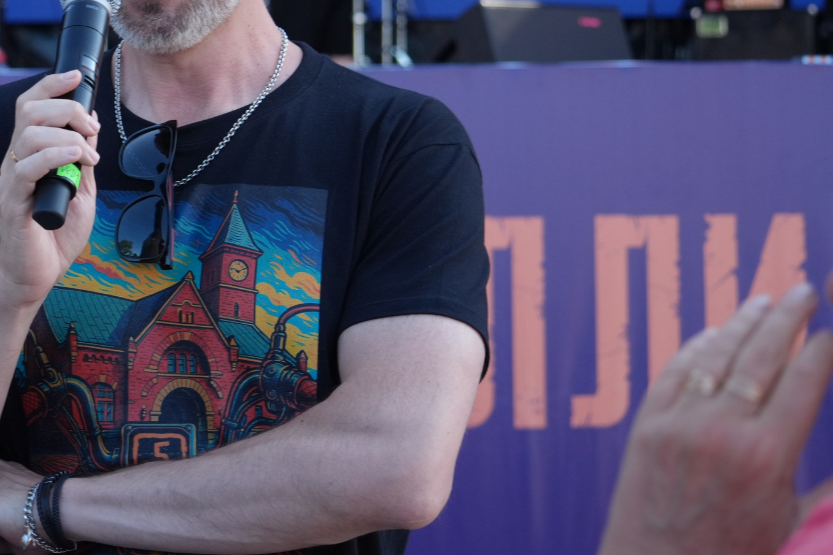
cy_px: 84
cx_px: 85
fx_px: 3448
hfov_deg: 13.7
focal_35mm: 149
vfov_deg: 9.2
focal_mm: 79
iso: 640
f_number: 7.1
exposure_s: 1/320
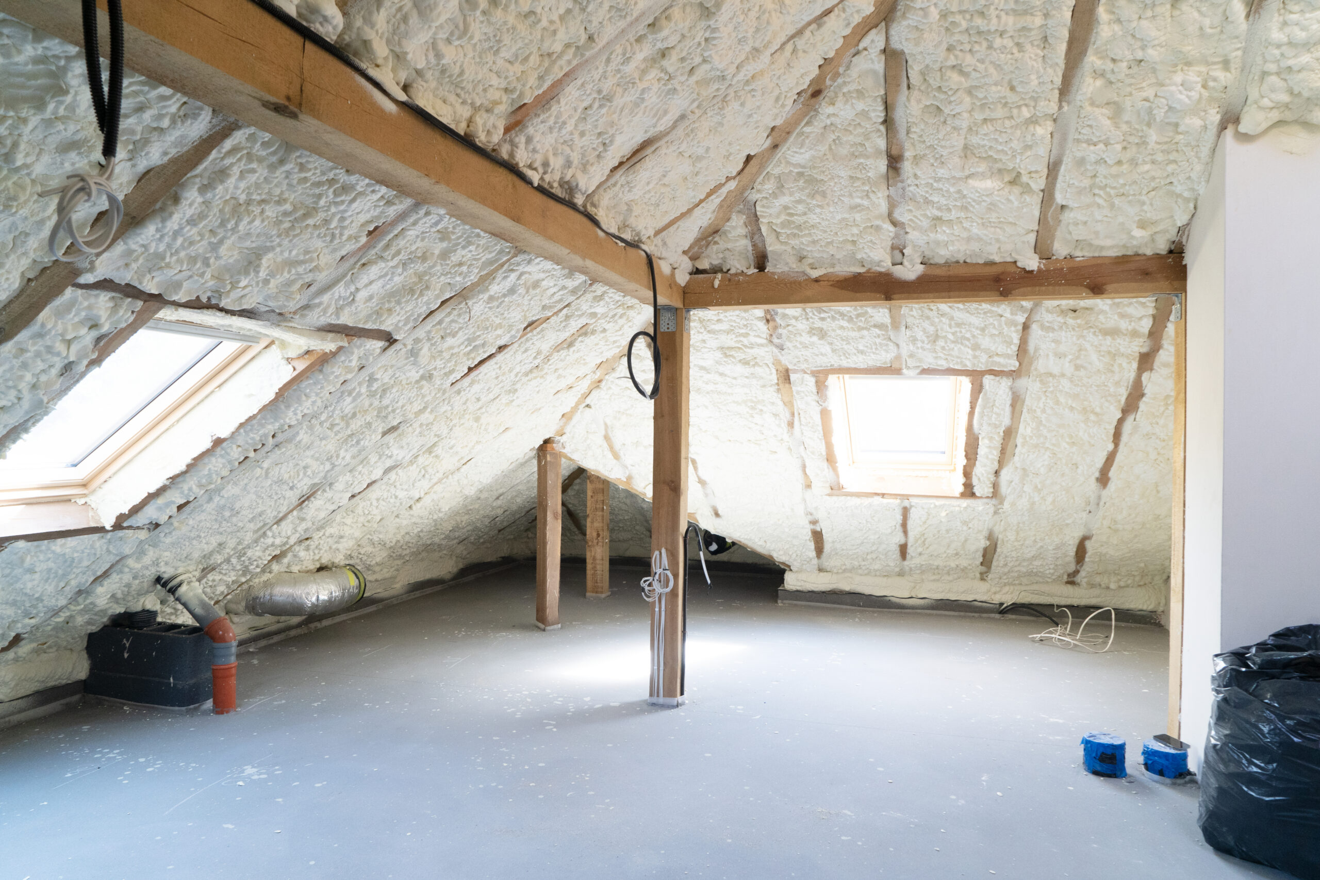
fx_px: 880
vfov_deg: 53.1
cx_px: 660
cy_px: 440
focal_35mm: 24
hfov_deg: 73.7
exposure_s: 1/100
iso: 2000
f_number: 6.3
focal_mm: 24
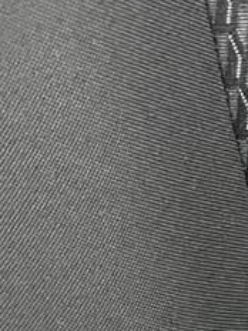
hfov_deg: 7.4
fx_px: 1710
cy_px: 1103
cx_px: 728
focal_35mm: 179
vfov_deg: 8.5
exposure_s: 1/72
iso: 125
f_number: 1.6
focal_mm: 5.1
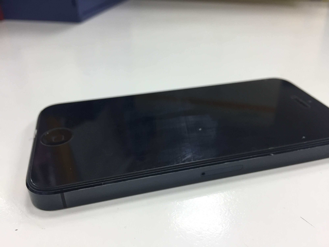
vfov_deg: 48.2
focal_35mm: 29
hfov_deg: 61.7
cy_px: 124
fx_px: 276
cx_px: 164
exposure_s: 1/33
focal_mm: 4.15
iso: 80
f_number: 2.2
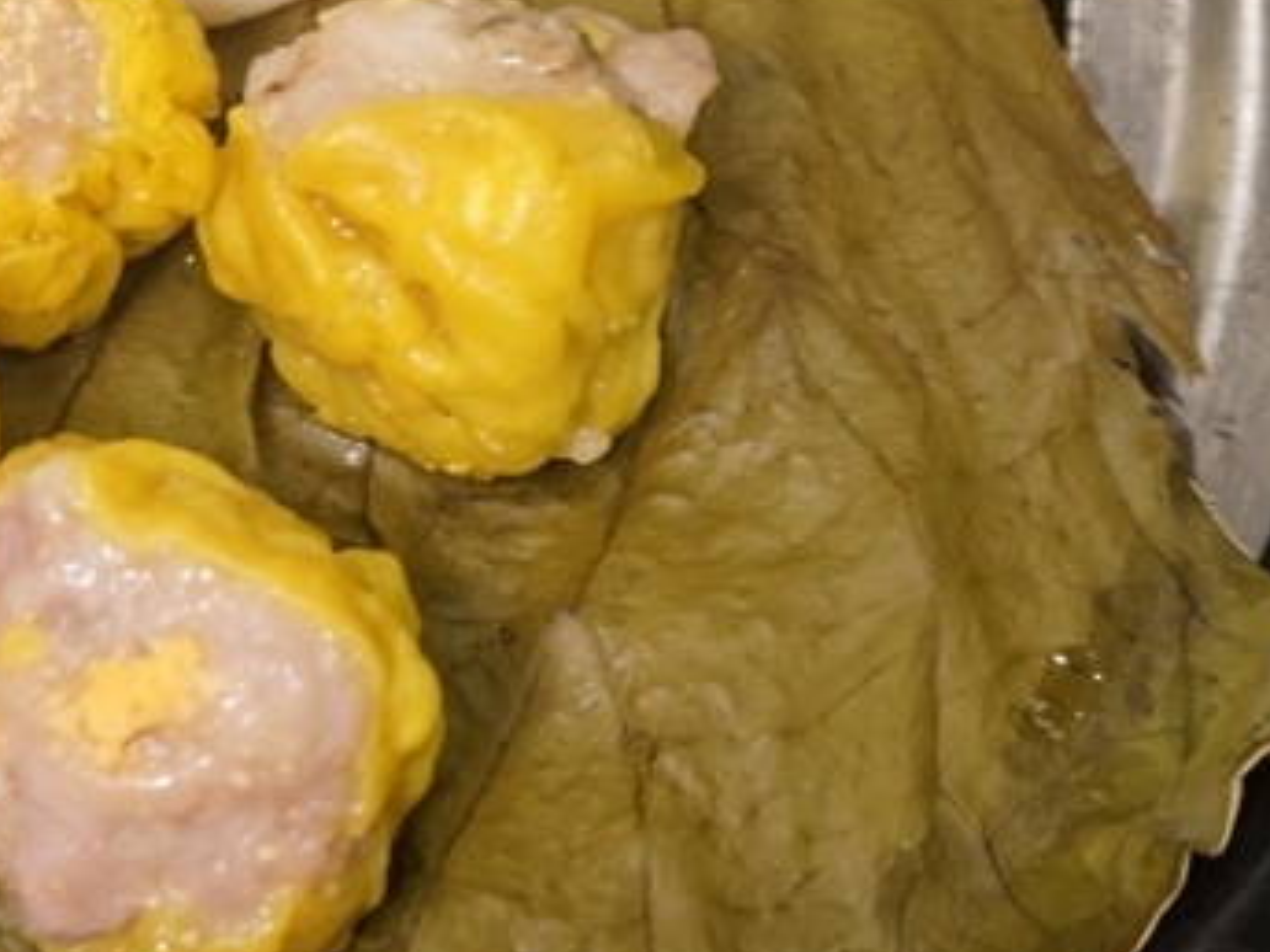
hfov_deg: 21.3
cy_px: -94
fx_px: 3155
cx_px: -229
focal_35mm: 86
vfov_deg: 16.6
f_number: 4
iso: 800
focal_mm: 20
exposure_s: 1/60
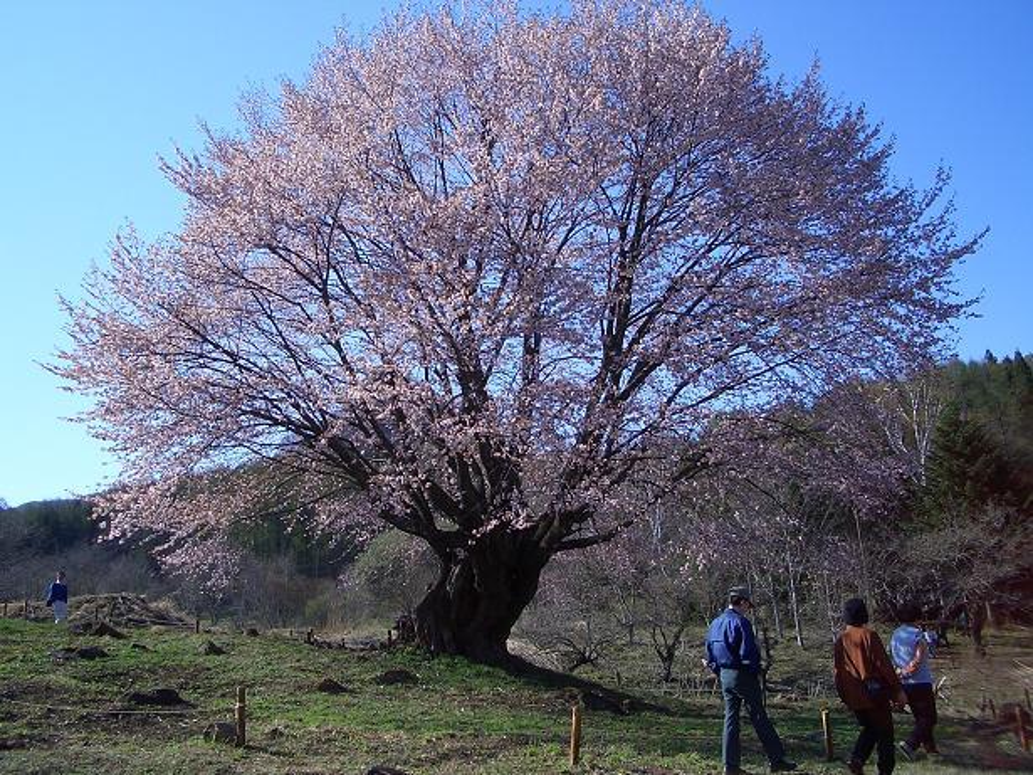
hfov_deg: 52.6
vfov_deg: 40.7
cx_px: 516
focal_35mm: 35
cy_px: 388
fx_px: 1044
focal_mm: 5.8
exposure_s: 1/500
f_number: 4.3
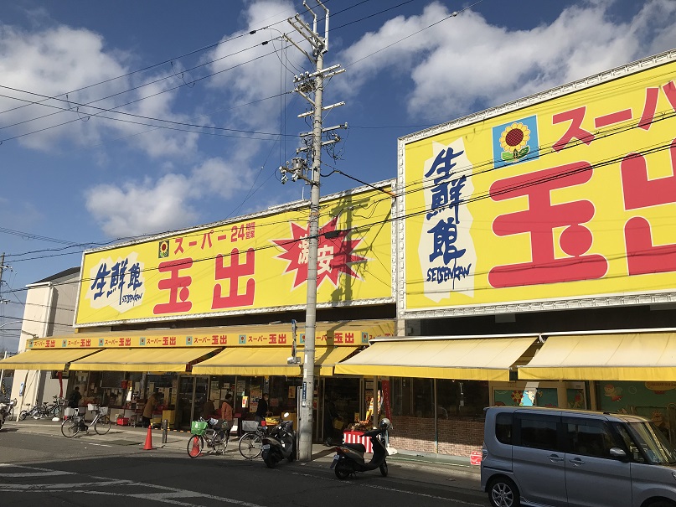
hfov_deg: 63.5
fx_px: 547
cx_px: 338
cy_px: 254
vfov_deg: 49.7
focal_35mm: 28
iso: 20
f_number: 1.8
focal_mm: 3.99
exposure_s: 1/4808
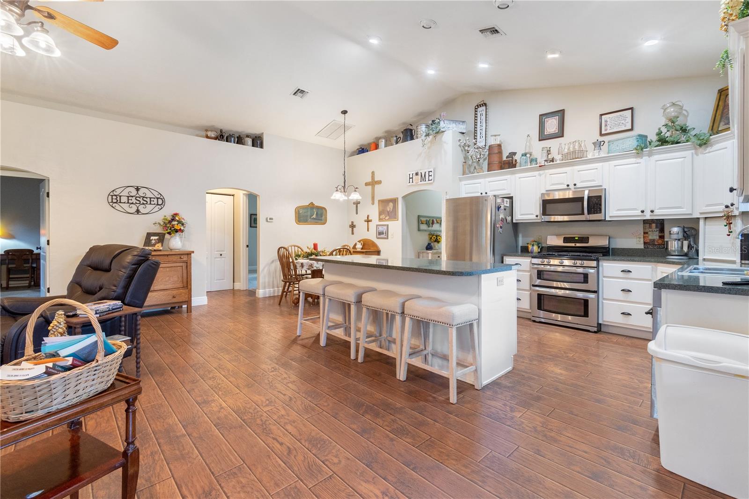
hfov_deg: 100.4
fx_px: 312
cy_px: 250
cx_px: 374
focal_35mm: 15
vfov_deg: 77.3
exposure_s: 1/1.67
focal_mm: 10
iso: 500
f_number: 9
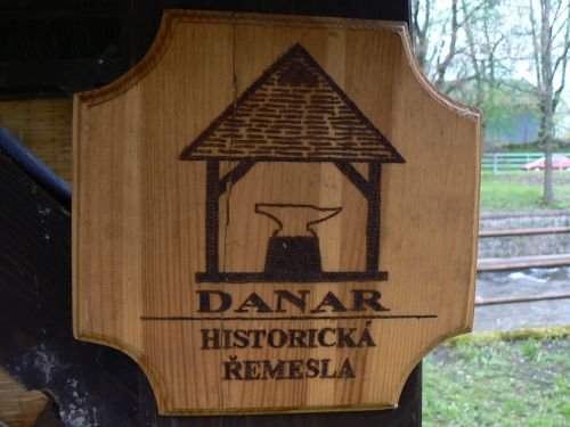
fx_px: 593
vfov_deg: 39.7
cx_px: 285
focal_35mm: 36
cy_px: 214
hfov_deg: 51.4
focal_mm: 6
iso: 80
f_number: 4
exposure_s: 1/80
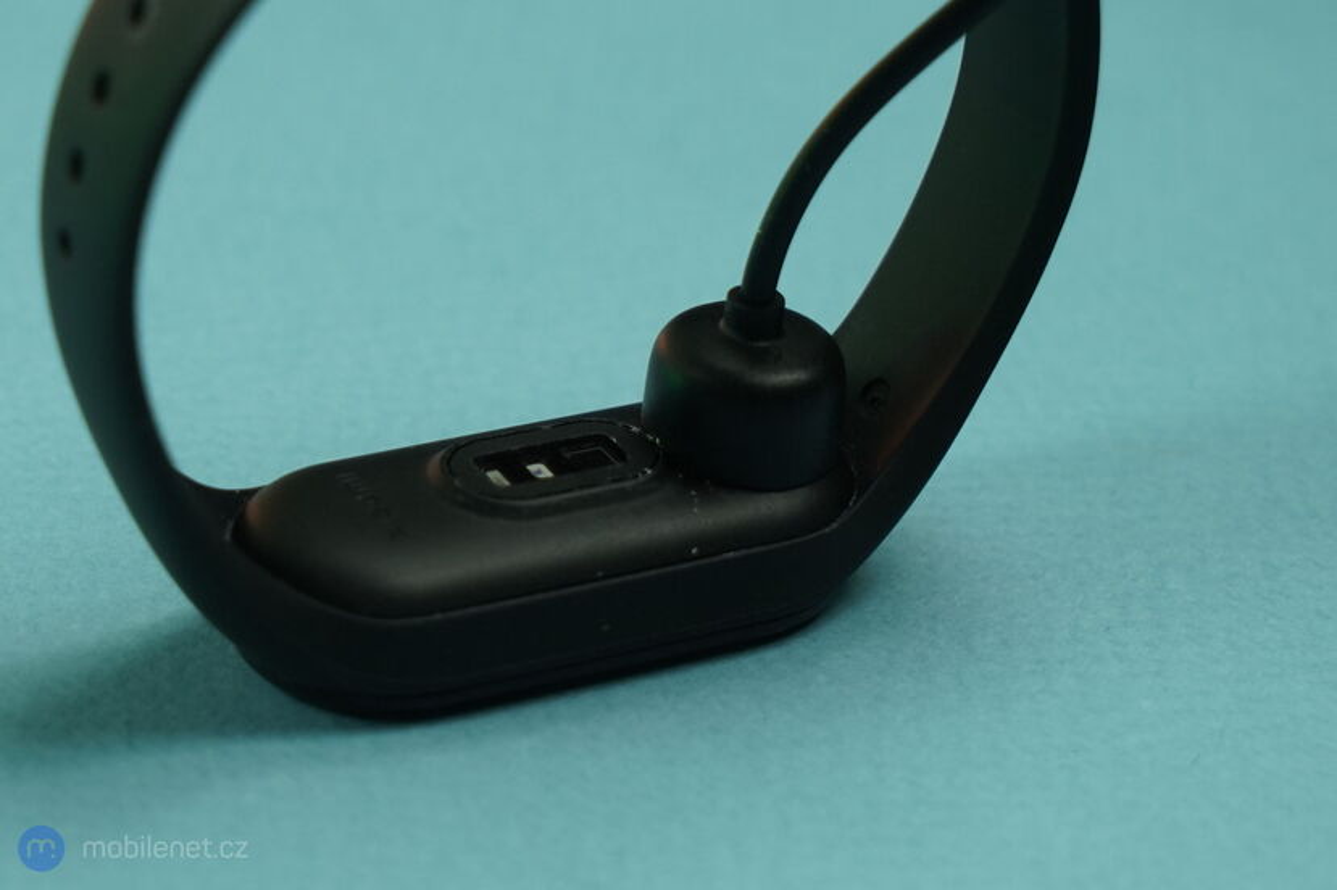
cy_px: 445
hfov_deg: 36.3
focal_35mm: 55
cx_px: 668
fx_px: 2042
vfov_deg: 24.6
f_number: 6.3
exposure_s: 1/125
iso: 1250
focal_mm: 55
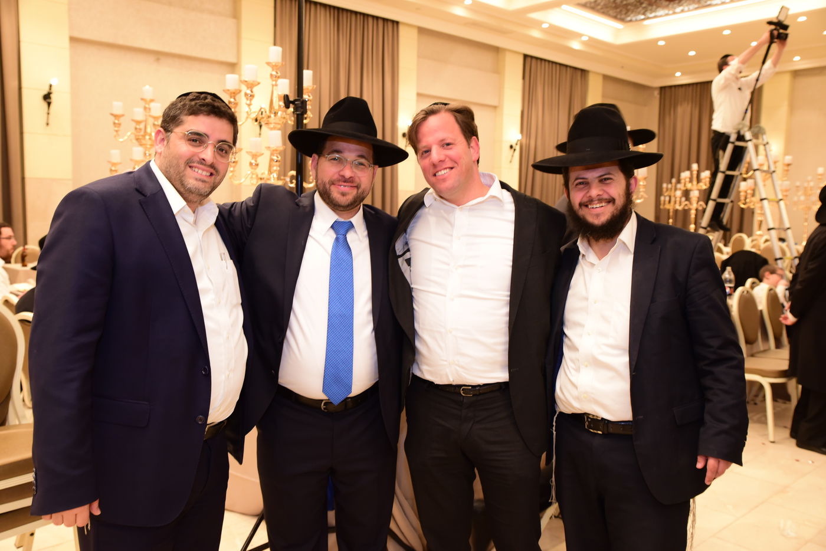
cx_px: 413
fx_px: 780
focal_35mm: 34
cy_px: 276
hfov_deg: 55.8
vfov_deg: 38.9
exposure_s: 1/100
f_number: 5.6
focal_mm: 34
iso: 2000
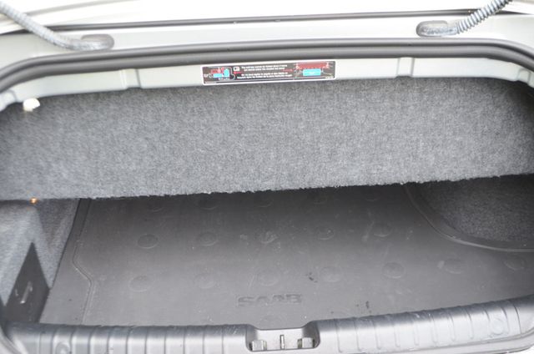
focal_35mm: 42
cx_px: 267
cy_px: 177
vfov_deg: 31.8
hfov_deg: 46.5
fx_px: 622
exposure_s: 1/100
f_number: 5
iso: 400
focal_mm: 28
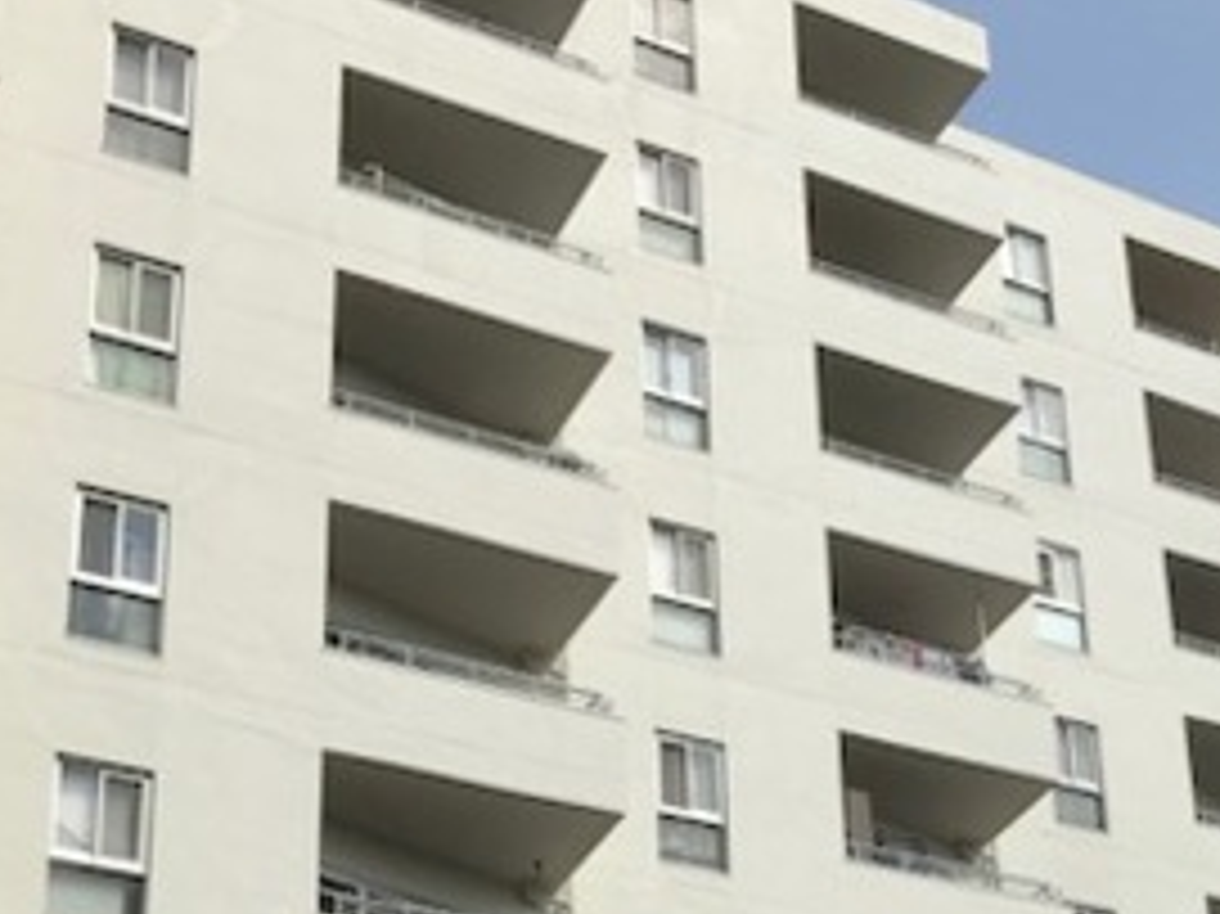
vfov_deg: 20.2
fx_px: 2431
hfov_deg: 28.0
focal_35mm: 69
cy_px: 1045
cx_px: 808
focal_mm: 3.99
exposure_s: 1/3831
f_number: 1.8
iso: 20
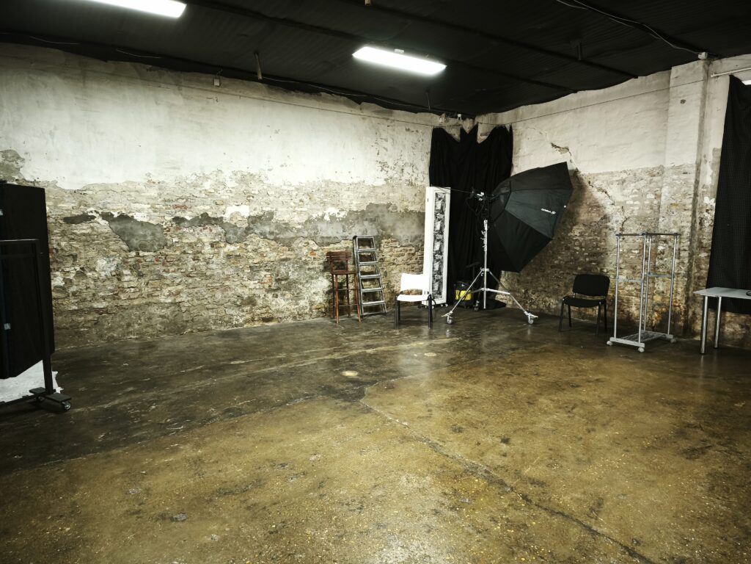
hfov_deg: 73.9
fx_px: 499
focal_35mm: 23
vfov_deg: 58.9
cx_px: 376
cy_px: 282
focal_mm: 5.35
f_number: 1.7
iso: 800
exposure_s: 1/30
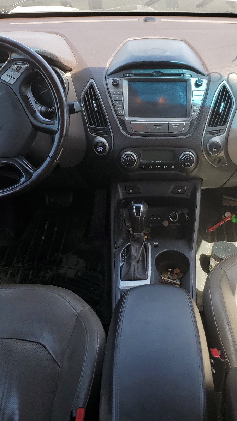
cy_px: 211
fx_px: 425
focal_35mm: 38
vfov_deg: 52.8
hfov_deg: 30.9
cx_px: 159
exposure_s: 1/312
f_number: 1.5
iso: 50
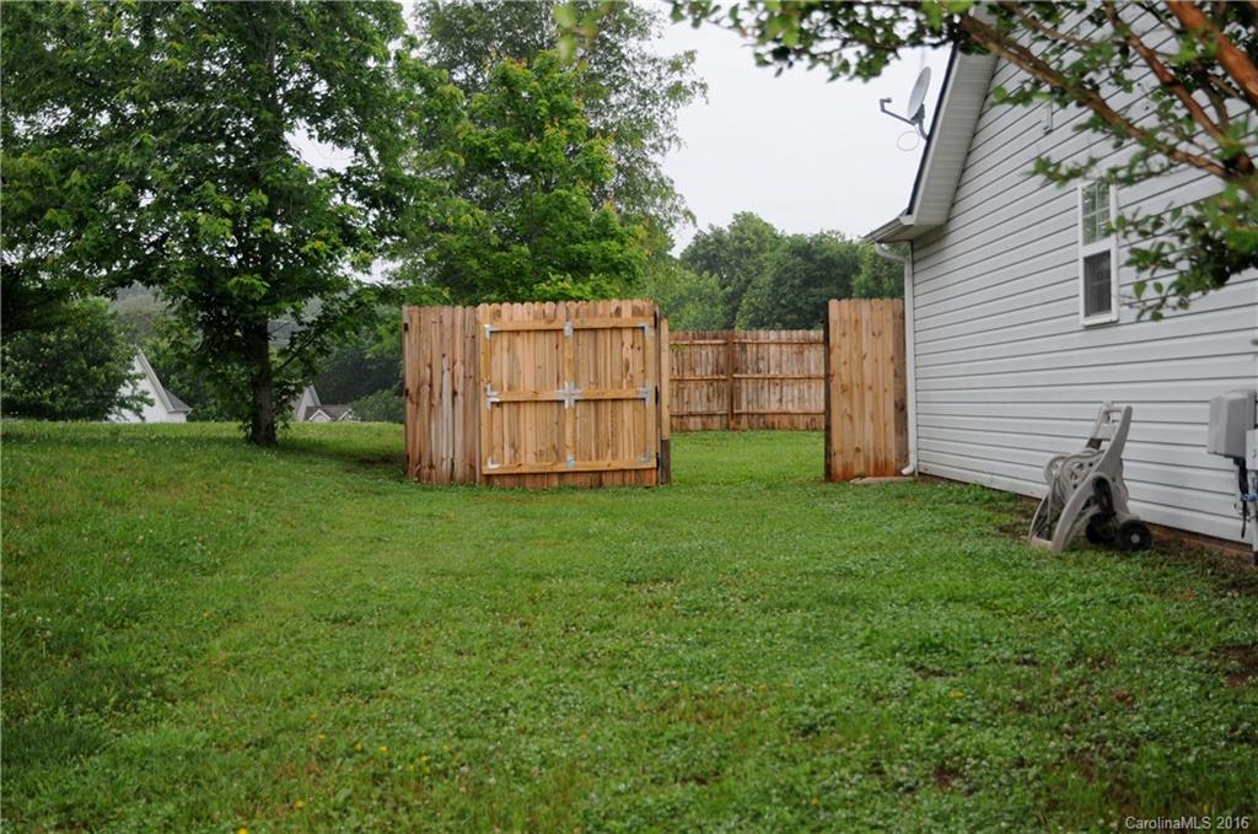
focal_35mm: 42
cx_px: 629
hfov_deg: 46.5
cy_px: 417
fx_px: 1465
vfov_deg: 31.8
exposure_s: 1/200
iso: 400
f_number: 4.2
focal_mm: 28
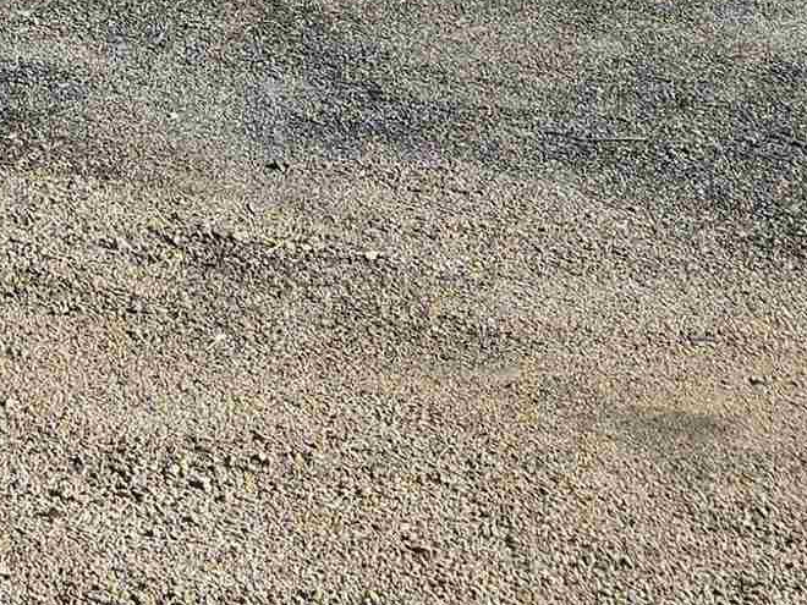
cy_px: -309
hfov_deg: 17.9
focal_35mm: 107
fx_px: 2494
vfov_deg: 13.1
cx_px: -29
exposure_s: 1/1449
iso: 25
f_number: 1.8
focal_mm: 5.4
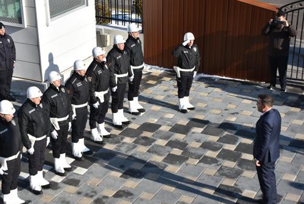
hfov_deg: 28.7
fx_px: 592
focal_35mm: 70
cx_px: 118
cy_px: 113
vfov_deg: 19.5
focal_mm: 38
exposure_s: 1/500
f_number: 8
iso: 160
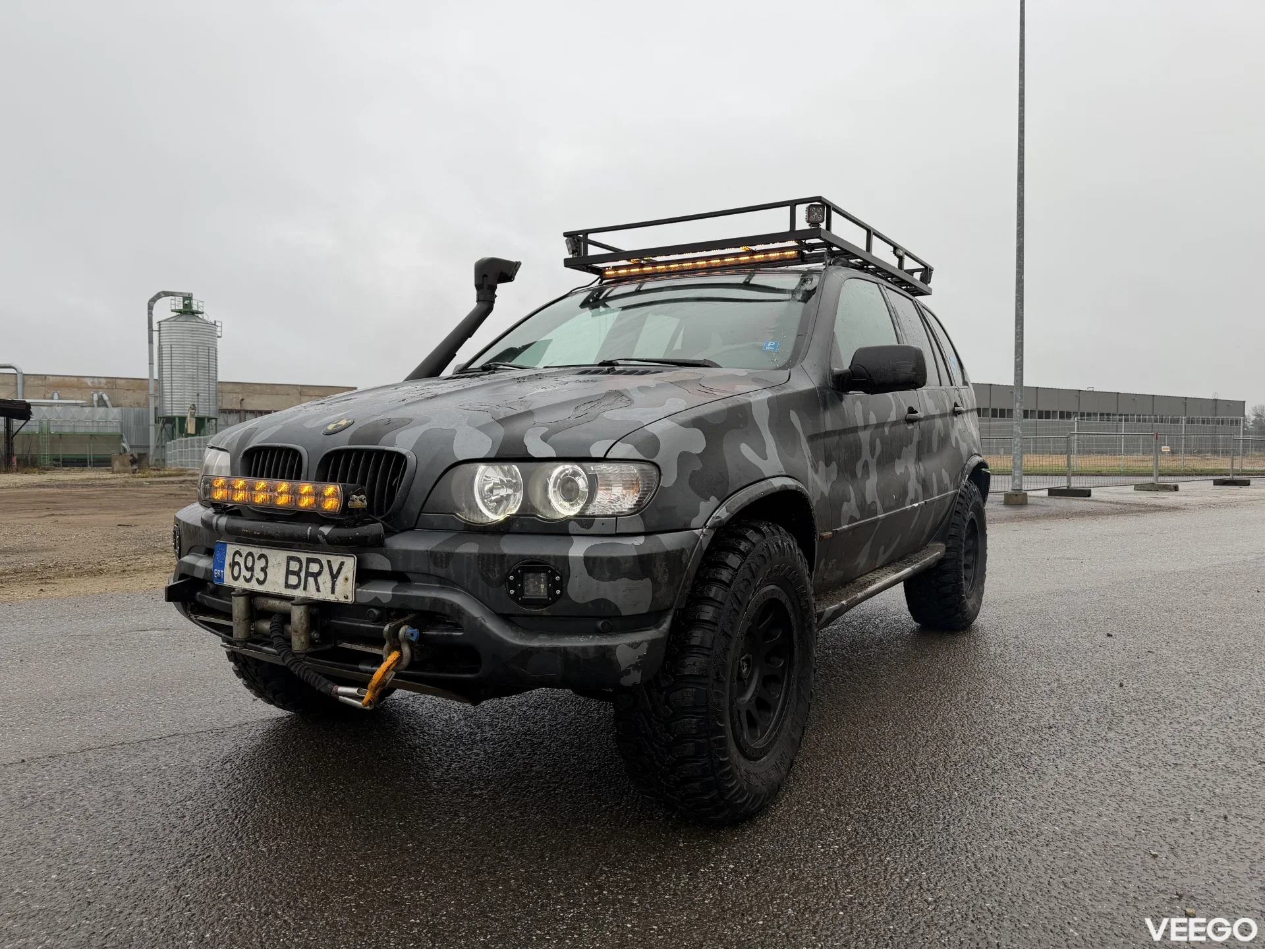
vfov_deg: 56.8
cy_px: 474
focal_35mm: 24
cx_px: 632
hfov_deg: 71.6
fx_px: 877
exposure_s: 1/179
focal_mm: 6.76
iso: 64
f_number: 1.78
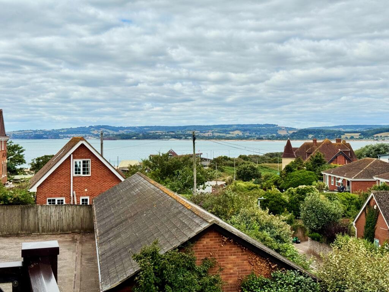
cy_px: 146
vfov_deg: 30.3
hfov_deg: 39.7
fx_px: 539
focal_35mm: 48
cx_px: 194
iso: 64
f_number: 1.78
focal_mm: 6.76
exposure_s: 1/5848
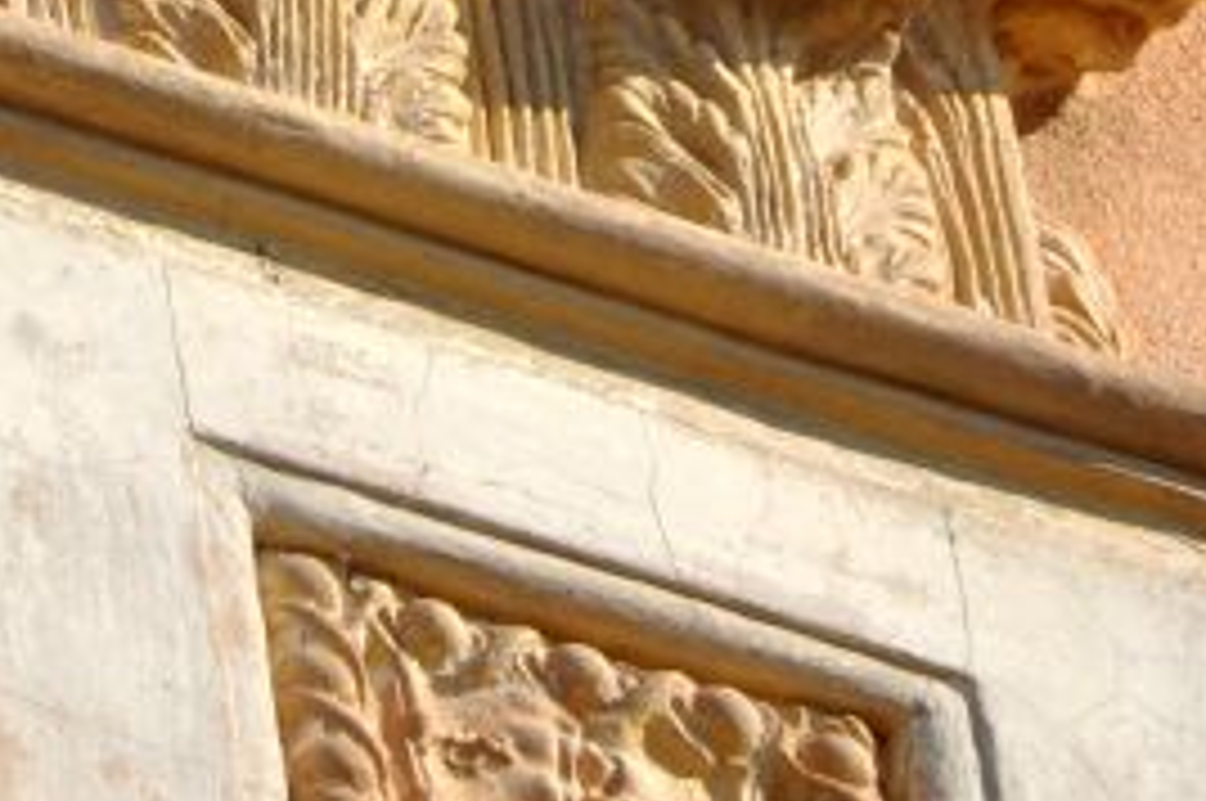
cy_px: -180
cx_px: 351
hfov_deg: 1.8
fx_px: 38311
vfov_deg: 1.2
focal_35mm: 1145
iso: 500
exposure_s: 1/1250
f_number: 9
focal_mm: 200
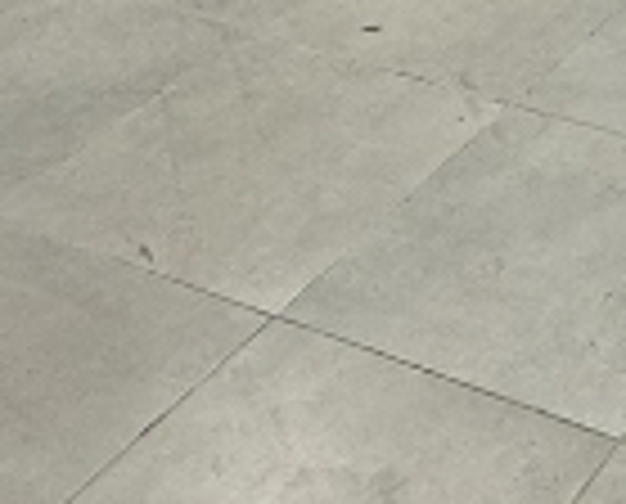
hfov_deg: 17.9
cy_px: -806
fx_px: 1821
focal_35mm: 98
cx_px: 869
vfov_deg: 11.9
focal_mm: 2.22
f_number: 2.2
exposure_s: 1/158
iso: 64
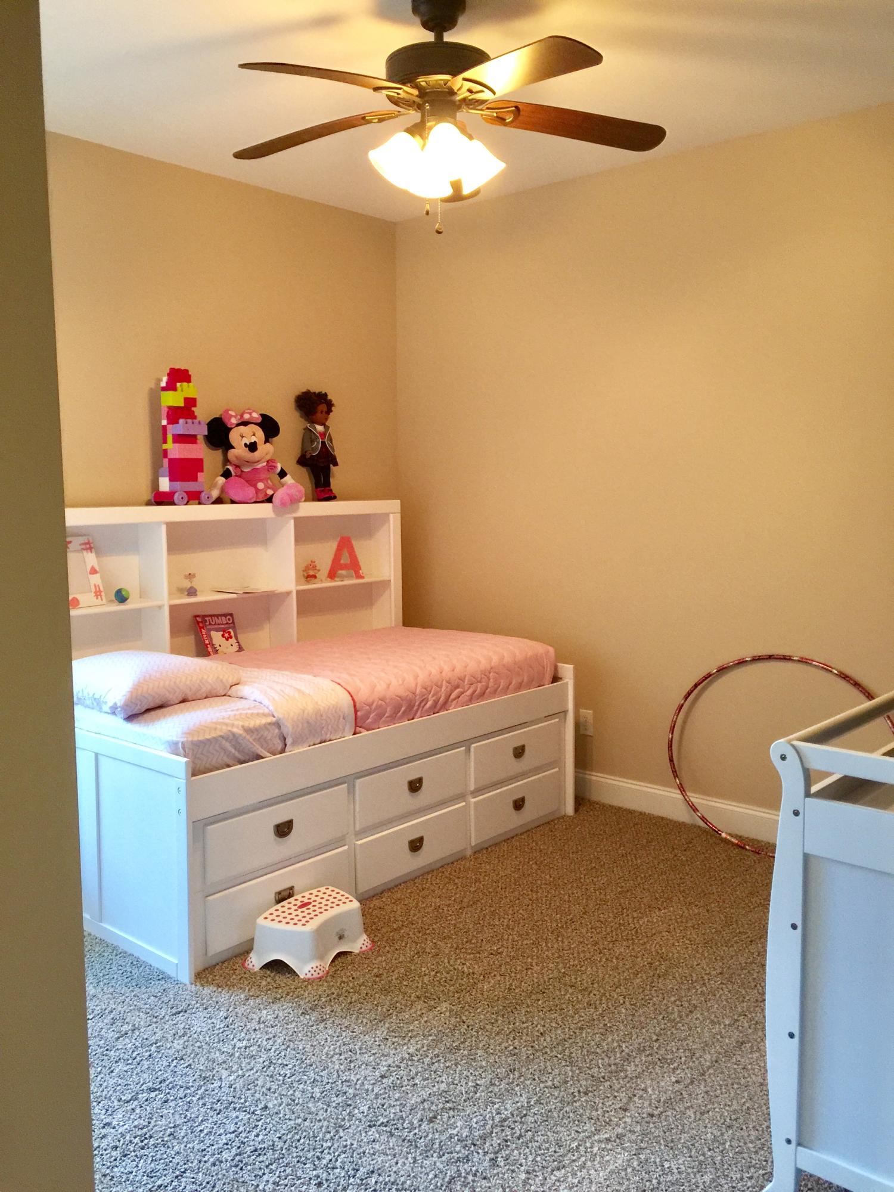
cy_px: 596
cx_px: 447
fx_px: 999
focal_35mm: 29
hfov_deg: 48.2
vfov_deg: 61.7
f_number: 2.2
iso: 100
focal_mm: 4.15
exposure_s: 1/15
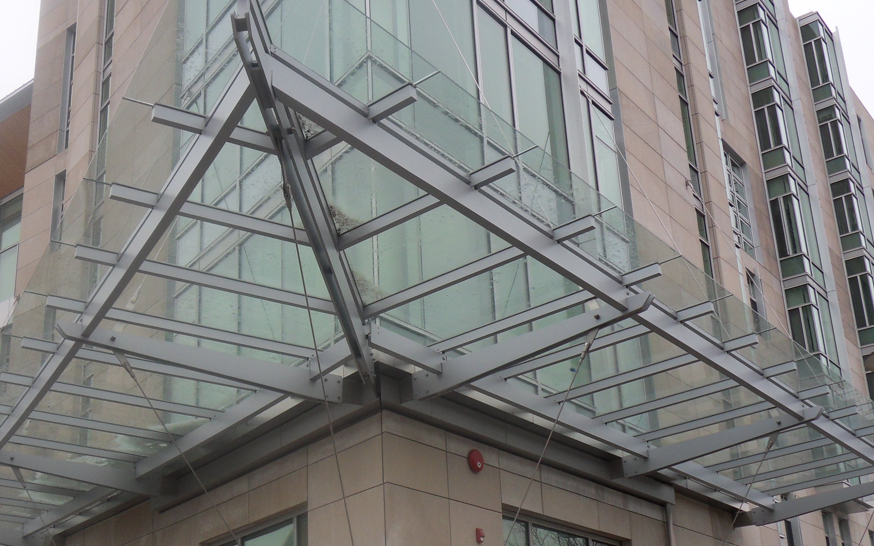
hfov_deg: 42.5
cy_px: 363
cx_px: 352
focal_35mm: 47
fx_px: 1119
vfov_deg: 27.3
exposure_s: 1/90
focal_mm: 5.6
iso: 80
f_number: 3.7
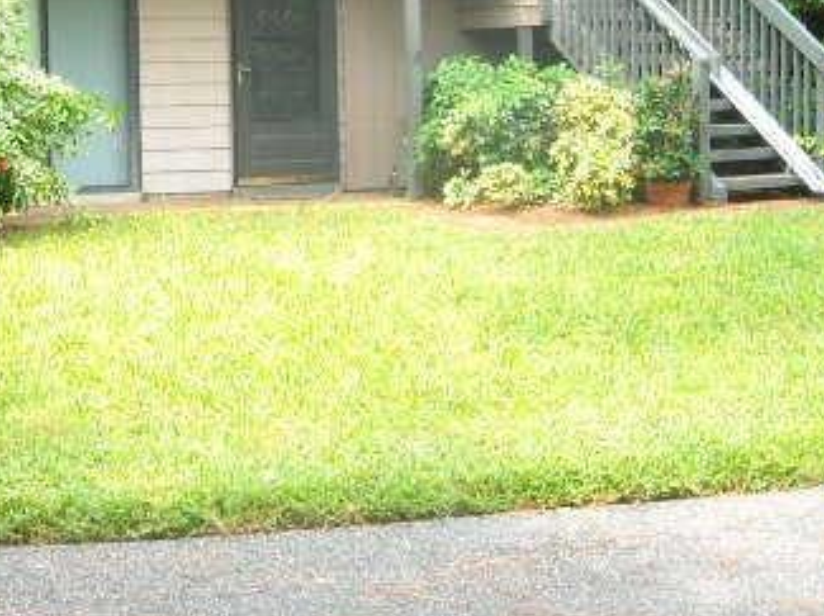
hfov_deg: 27.9
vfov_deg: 20.9
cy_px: 71
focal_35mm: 69
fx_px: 1641
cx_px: 251
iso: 259
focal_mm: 5.7
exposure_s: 1/250
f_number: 2.8
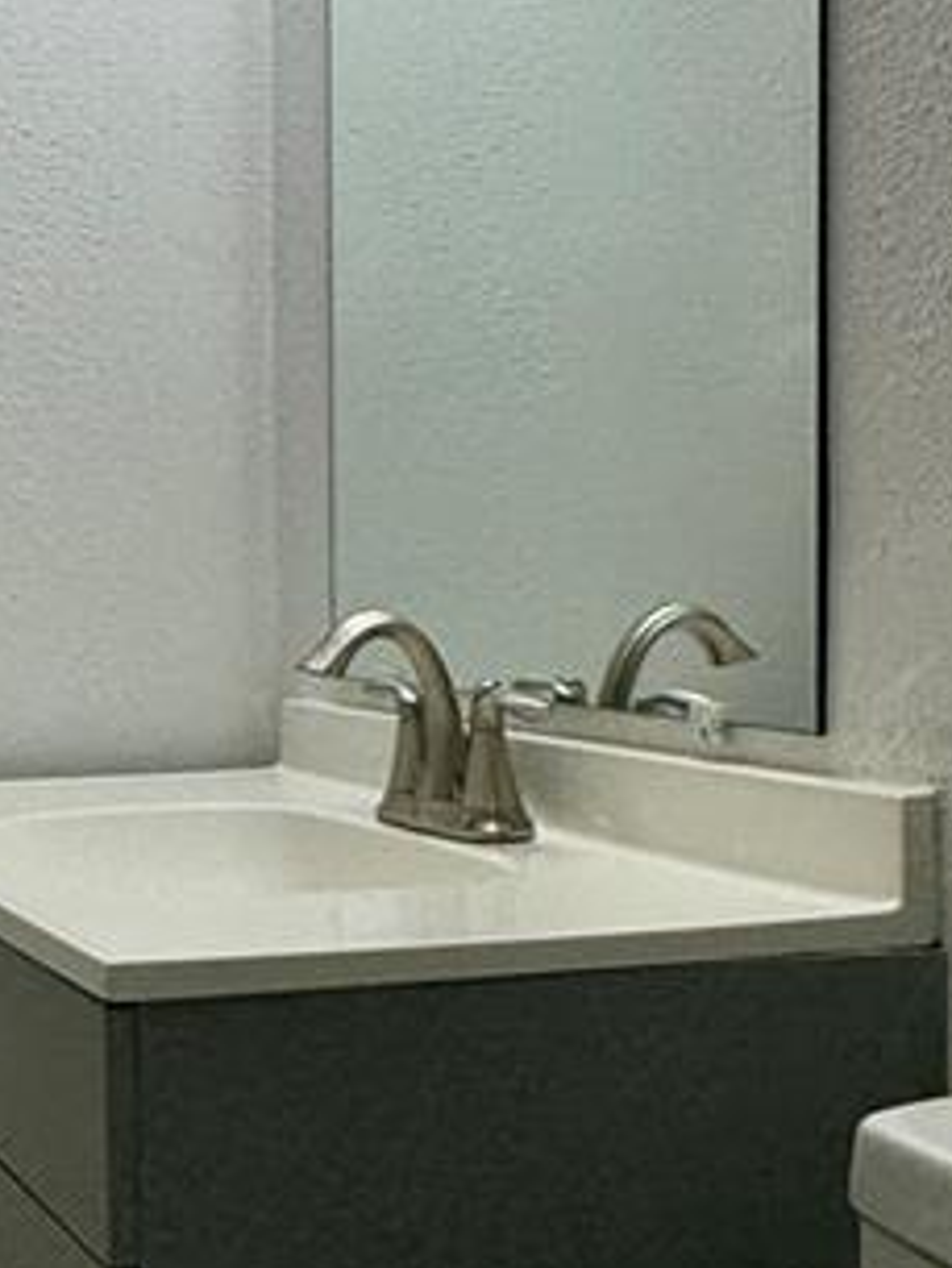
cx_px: -175
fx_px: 2015
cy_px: 628
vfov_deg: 34.9
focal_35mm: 55
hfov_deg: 24.3
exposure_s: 1/120
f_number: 2.2
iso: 40
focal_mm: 2.22
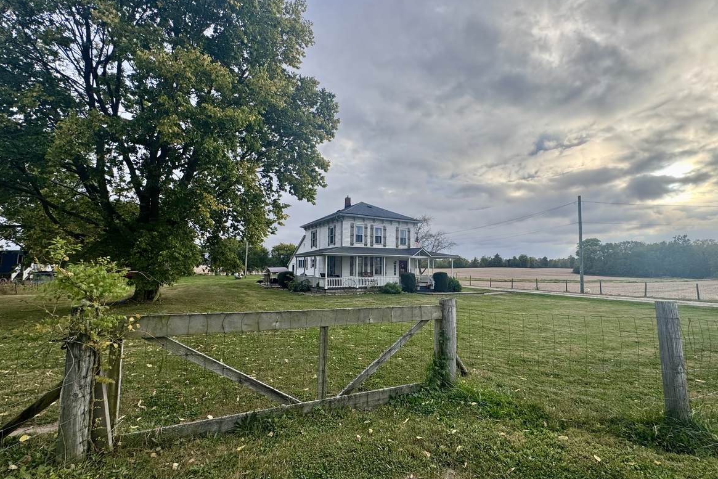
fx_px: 319
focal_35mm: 16
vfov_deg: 73.8
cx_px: 373
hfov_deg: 96.7
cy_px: 241
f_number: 2.2
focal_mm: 2.22
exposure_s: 1/763
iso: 50
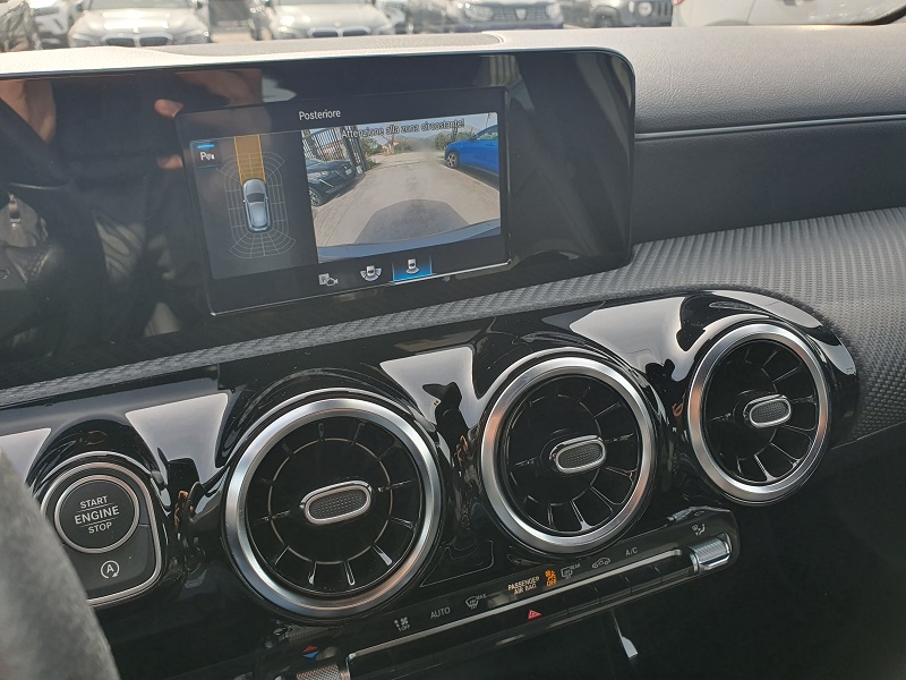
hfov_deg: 67.3
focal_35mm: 26
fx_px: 680
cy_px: 340
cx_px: 453
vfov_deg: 53.1
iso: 50
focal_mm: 4.32
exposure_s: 1/164
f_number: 2.4
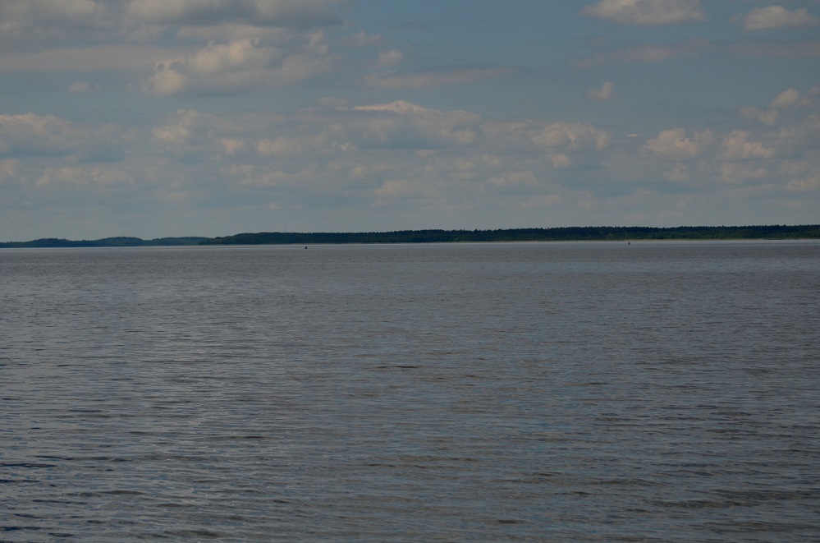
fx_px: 2556
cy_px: 272
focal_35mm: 112
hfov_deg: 18.2
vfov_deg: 12.1
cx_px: 410
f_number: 4.5
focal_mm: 75
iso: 360
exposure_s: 1/8000
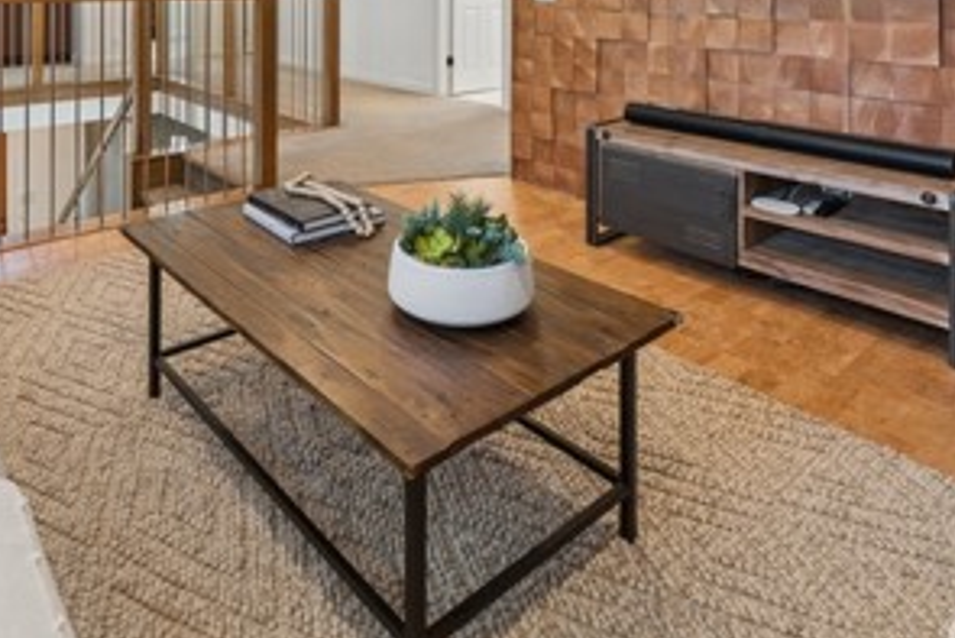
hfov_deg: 68.8
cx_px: 388
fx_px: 690
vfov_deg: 42.6
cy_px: -5
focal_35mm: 26
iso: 400
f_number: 8
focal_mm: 12
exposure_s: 1/5
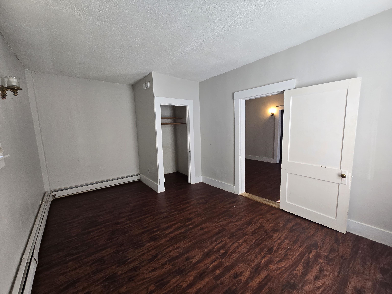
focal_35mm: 13
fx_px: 147
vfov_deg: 89.9
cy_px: 147
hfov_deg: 106.2
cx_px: 196
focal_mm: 2.2
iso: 100
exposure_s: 1/60
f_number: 2.2
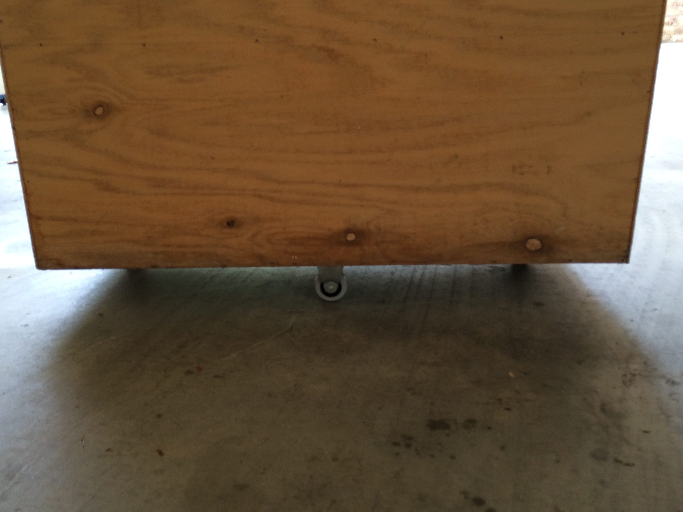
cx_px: 315
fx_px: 710
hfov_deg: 51.3
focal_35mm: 36
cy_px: 259
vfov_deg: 39.7
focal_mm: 4.12
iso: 50
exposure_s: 1/40
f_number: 2.2
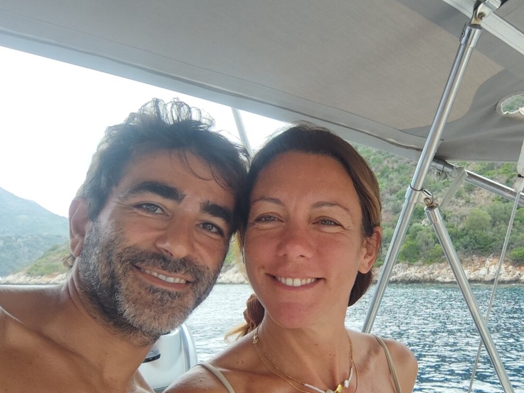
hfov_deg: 49.0
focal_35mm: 37
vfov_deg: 38.5
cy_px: 235
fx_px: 560
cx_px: 364
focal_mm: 3.27
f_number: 2.45
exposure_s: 1/560
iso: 50
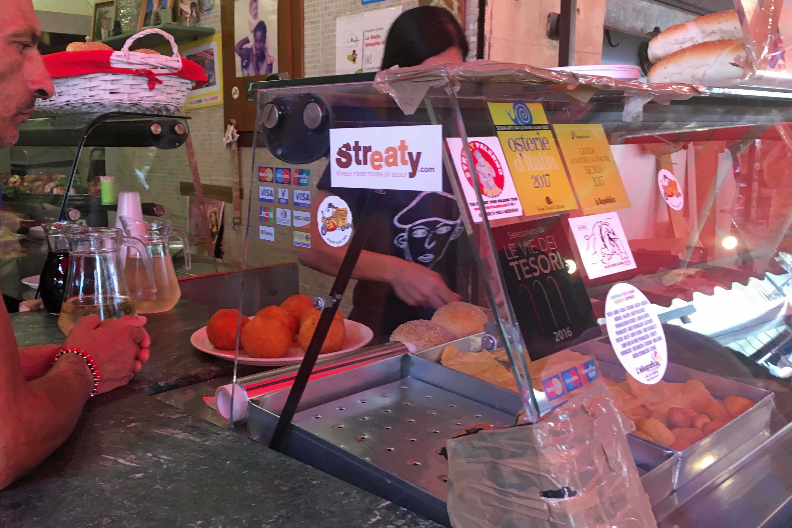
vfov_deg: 37.8
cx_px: 333
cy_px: 248
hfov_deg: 54.2
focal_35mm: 35
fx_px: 770
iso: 80
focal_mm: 4.15
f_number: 2.2
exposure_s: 1/33
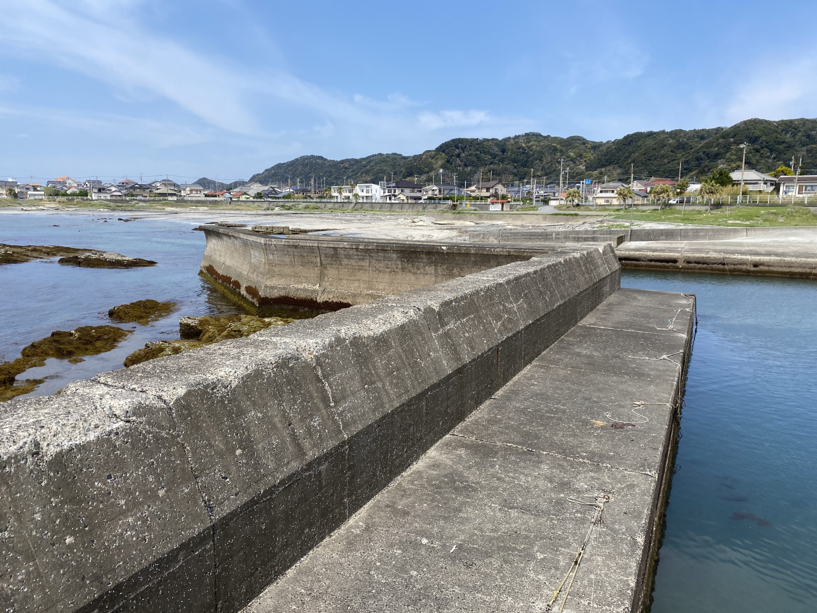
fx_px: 614
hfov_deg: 67.3
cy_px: 306
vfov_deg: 53.1
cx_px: 408
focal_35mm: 26
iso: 32
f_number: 1.8
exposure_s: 1/2625
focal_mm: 4.25
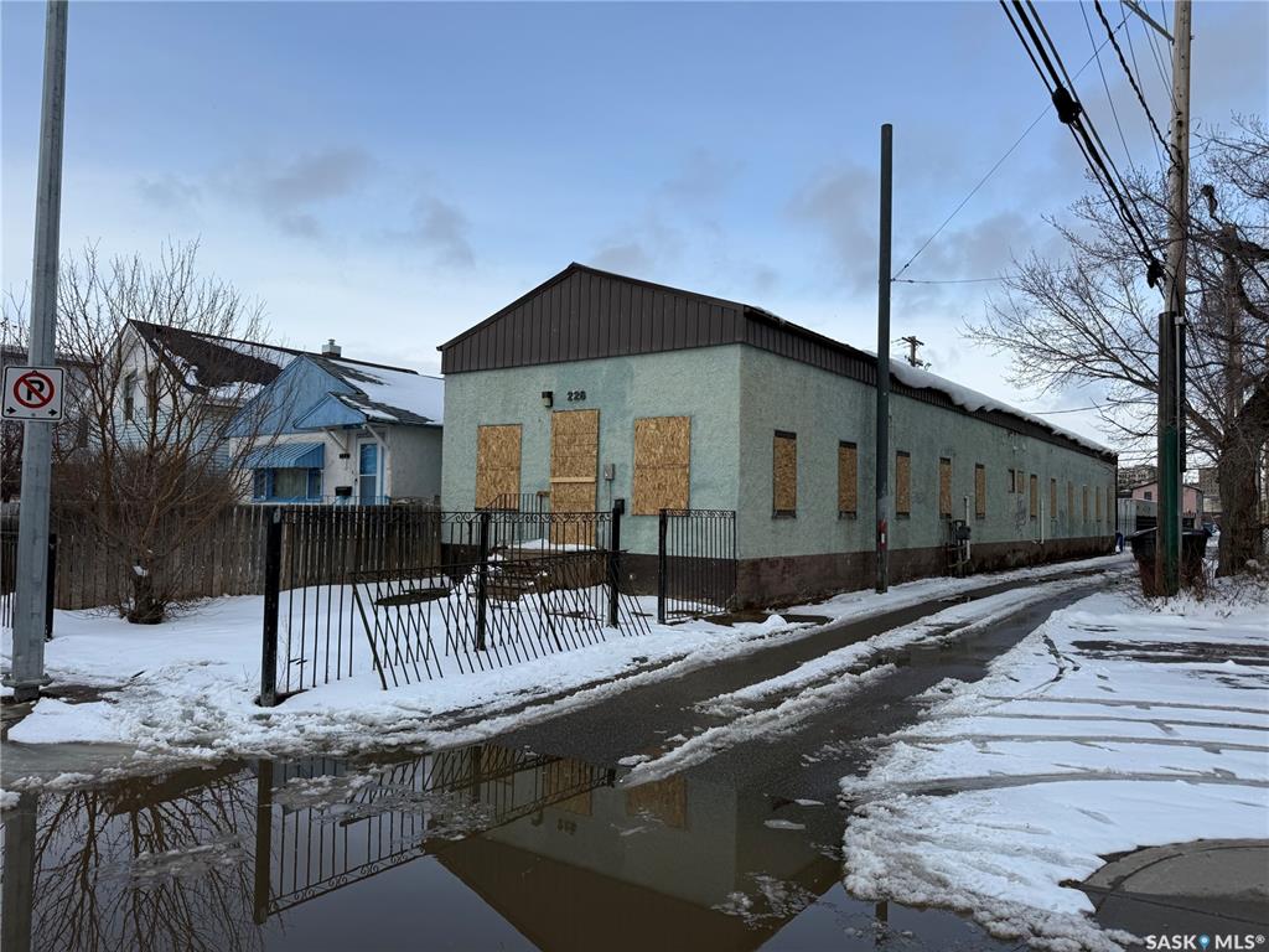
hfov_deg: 71.6
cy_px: 476
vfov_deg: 56.8
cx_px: 634
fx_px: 880
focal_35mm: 24
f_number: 1.78
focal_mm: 6.76
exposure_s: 1/3425
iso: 80
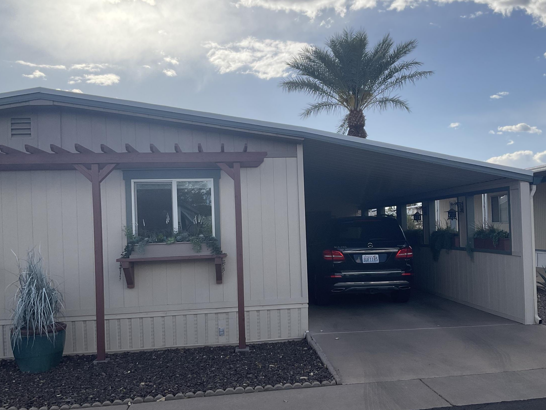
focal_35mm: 34
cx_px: 306
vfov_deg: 41.7
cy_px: 225
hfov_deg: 53.8
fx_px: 536
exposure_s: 1/2538
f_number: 1.8
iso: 16
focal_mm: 3
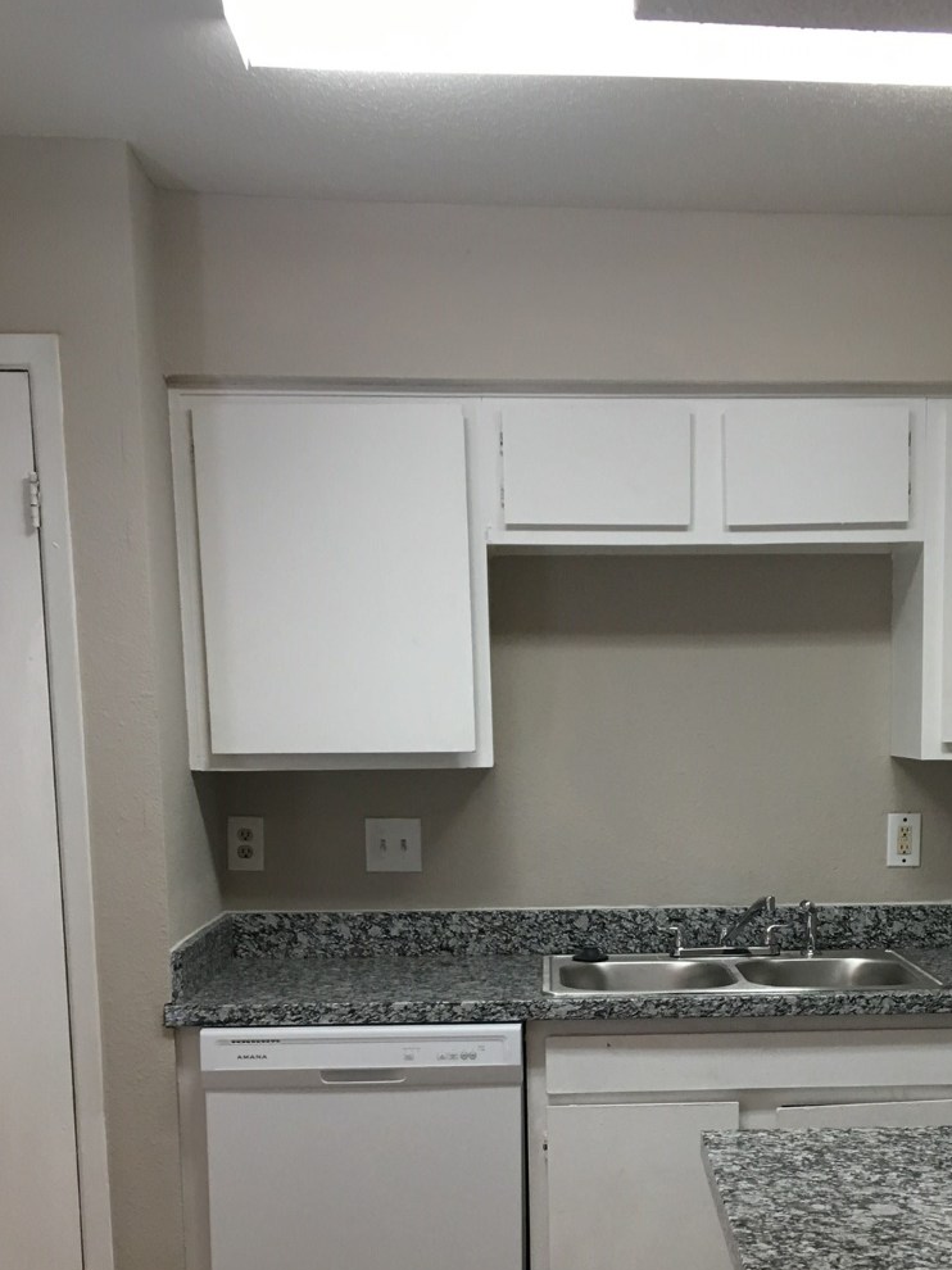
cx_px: 698
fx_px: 1651
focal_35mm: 45
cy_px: 939
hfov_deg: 31.7
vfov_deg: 41.0
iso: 80
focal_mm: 4.15
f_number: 2.2
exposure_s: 1/30
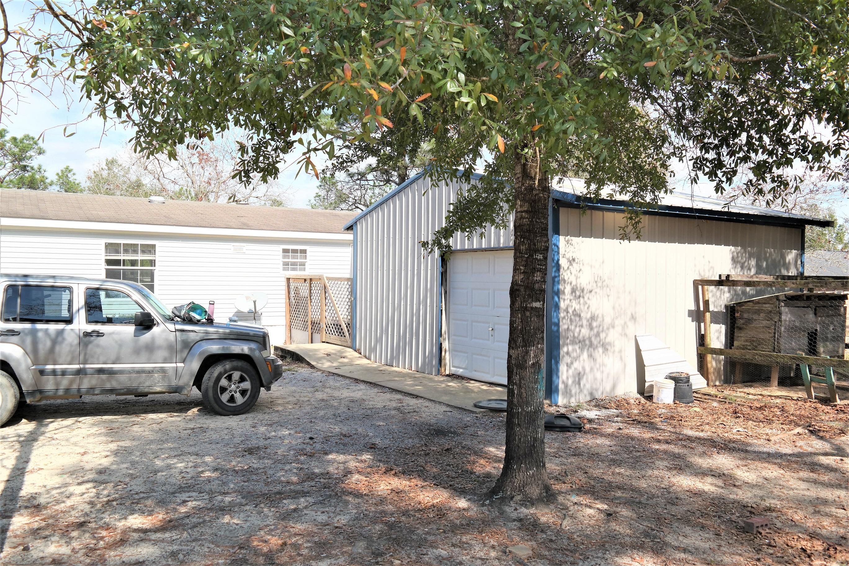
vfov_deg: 47.9
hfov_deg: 67.4
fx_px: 637
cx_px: 424
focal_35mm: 27
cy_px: 283
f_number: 7.1
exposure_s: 1/250
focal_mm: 18
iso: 100
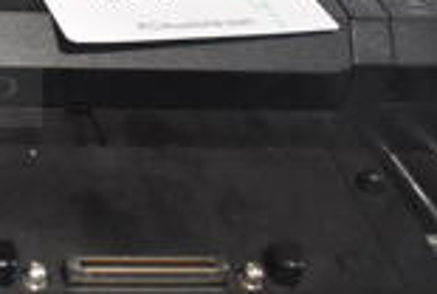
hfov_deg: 16.9
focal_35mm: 106
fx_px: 1289
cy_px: -23
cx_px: -271
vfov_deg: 12.8
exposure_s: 1/125
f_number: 3.5
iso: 2800
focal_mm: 18
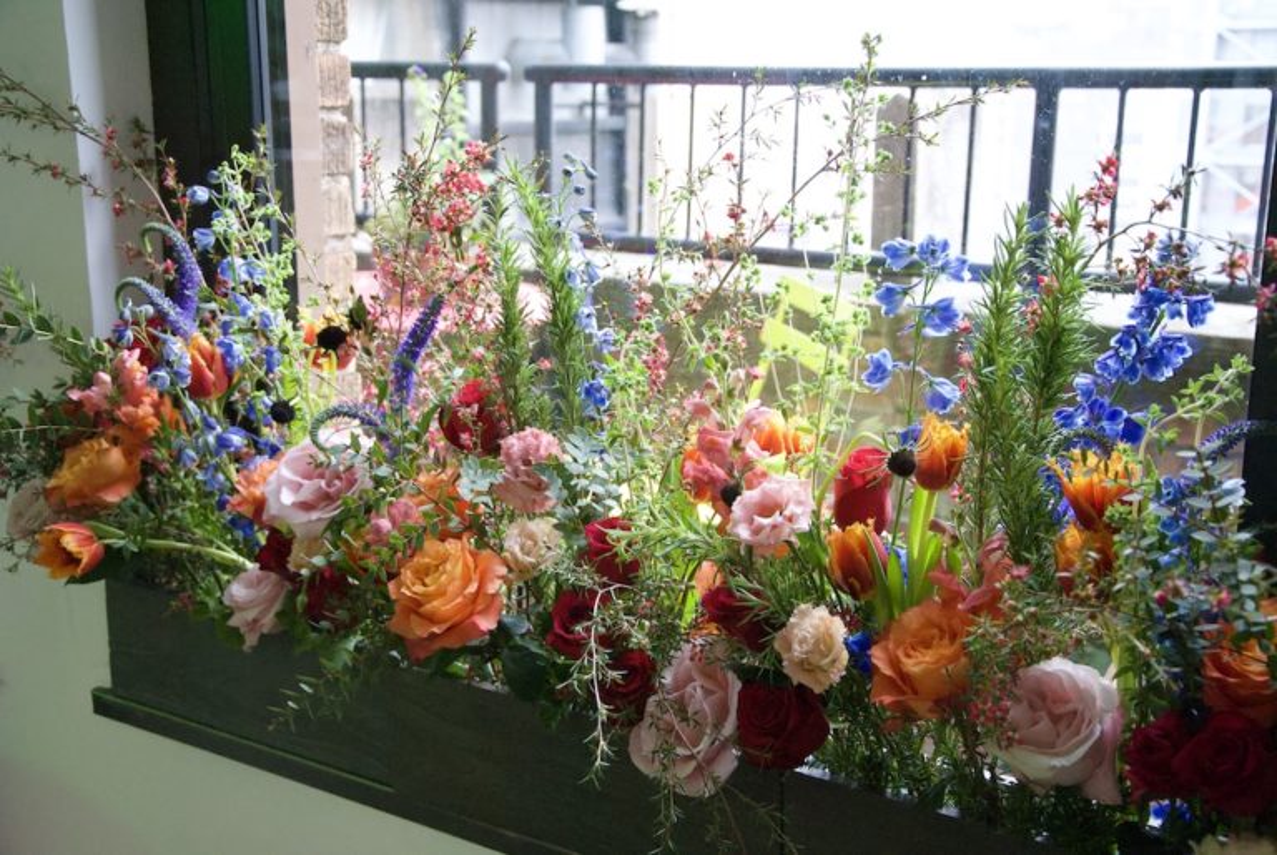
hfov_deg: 41.1
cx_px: 638
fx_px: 1705
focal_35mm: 48
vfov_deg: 28.1
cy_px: 428
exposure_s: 1/80
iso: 1600
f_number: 4.5
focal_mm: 32
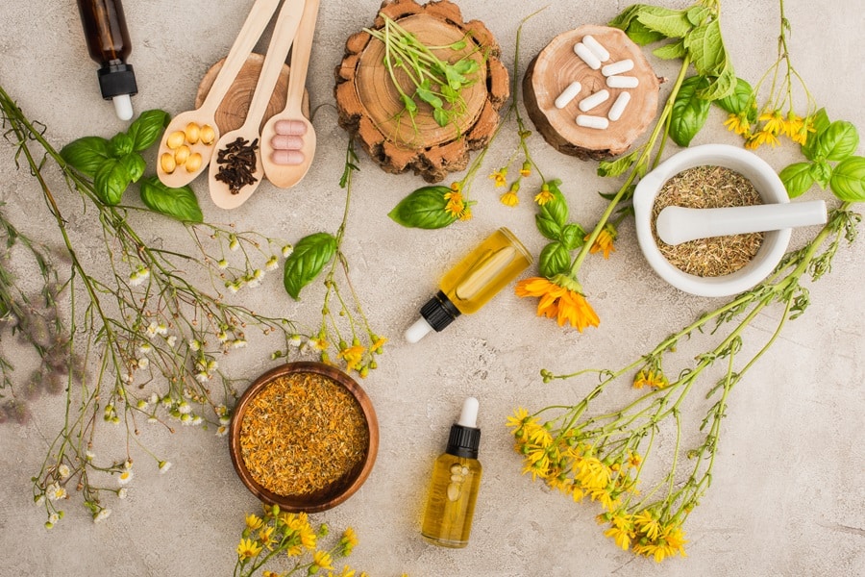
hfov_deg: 39.6
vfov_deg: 27.0
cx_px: 432
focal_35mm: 50
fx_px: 1201
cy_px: 288
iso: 200
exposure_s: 1/200
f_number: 13
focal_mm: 50
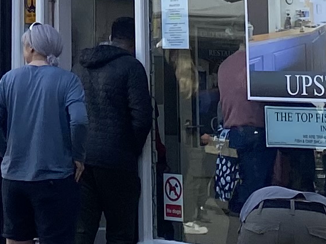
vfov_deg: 7.4
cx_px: -178
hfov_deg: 10.2
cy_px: -370
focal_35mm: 186
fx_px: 1752
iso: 32
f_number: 1.8
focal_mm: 4.25
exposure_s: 1/2222
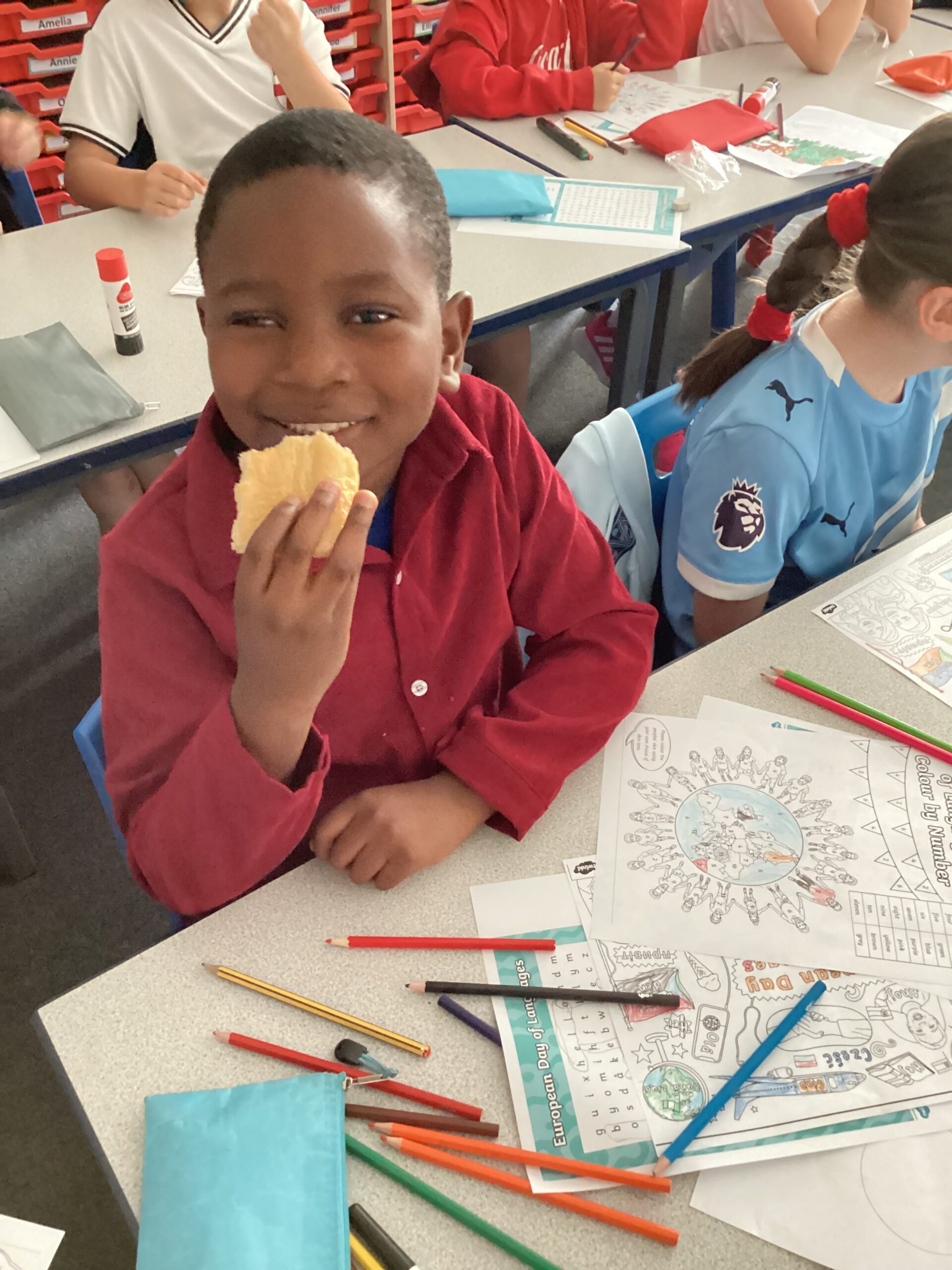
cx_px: 476
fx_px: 1137
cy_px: 635
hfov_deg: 45.4
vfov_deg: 58.4
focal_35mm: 31
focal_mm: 3.3
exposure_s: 1/15
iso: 800
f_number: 2.4
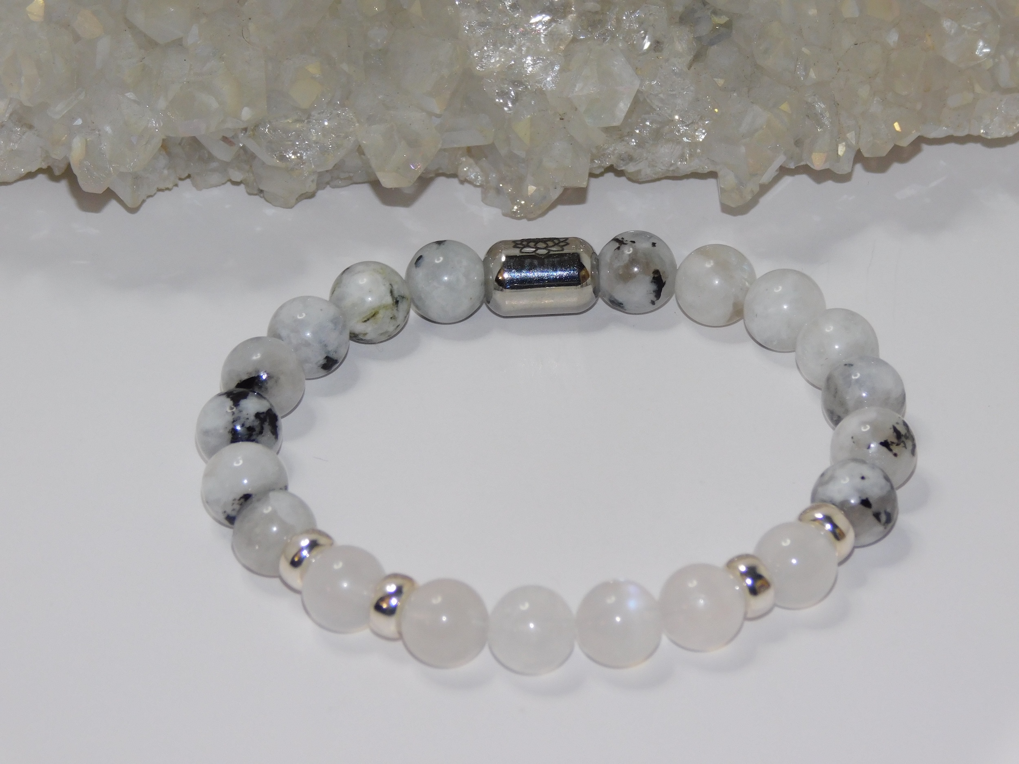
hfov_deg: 9.8
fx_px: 5946
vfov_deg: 7.4
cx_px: 510
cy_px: 382
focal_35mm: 202
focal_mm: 35.9
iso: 200
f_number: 5.4
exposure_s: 1/60
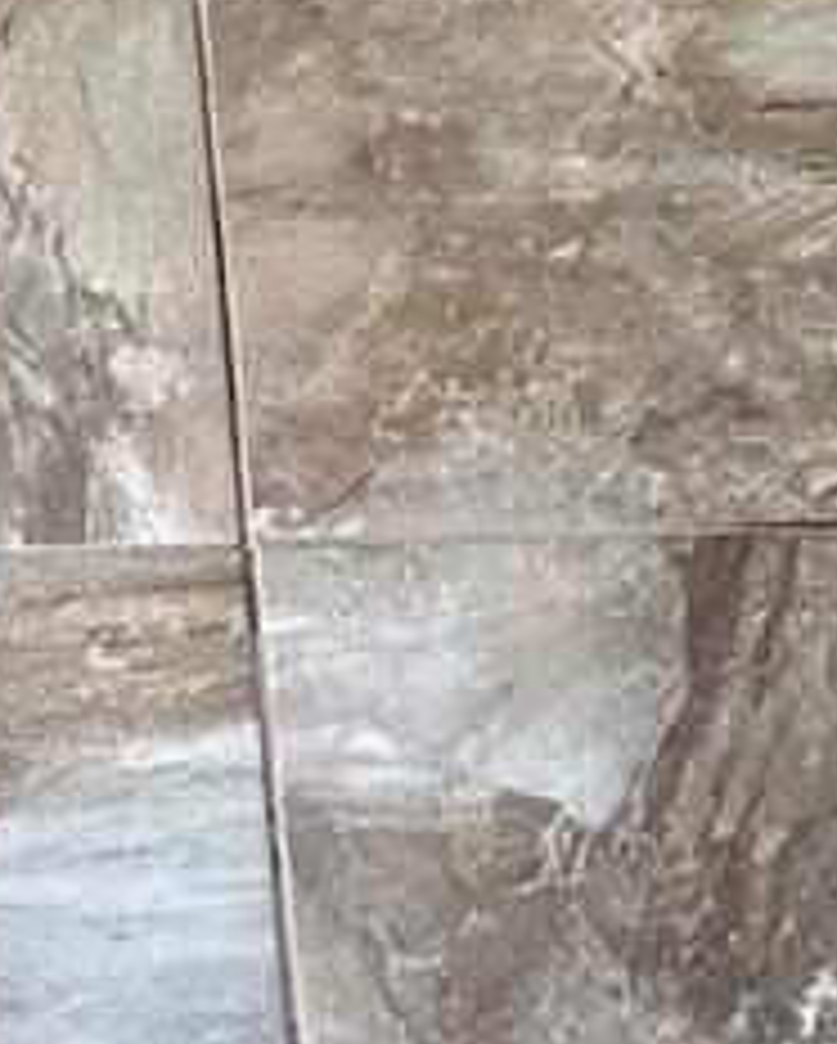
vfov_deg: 12.5
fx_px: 3742
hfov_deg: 12.7
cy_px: -1436
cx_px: 162
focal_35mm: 121
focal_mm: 6.86
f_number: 1.78
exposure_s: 1/120
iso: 100
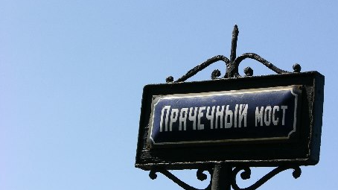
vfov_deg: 9.2
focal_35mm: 131
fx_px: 1174
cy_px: 111
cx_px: 212
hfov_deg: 16.4
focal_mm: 23.7
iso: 50
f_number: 6.4
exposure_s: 1/223
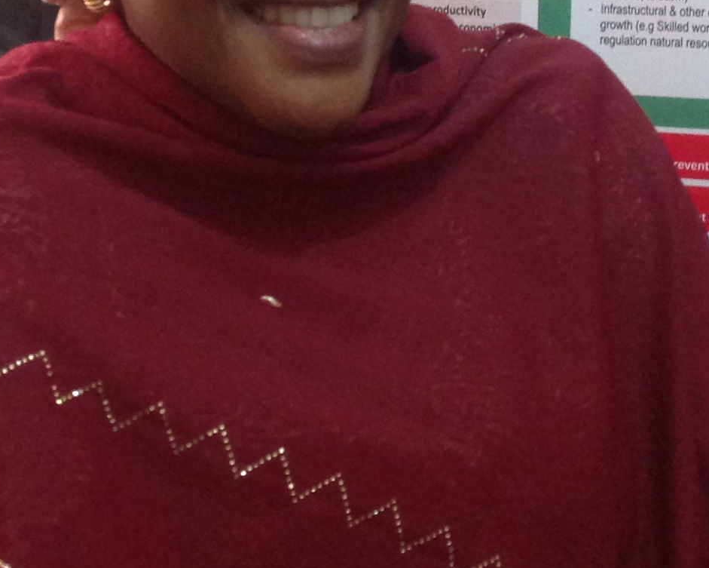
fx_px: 1973
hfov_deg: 20.4
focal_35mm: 94
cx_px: 301
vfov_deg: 16.2
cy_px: 64
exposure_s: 1/15
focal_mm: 4.28
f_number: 2.4
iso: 200
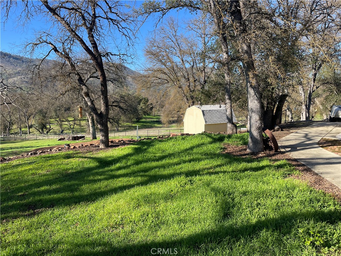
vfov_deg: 53.1
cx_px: 170
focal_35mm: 26
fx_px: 256
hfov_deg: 67.3
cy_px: 128
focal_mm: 4.2
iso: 32
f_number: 1.6
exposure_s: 1/1208
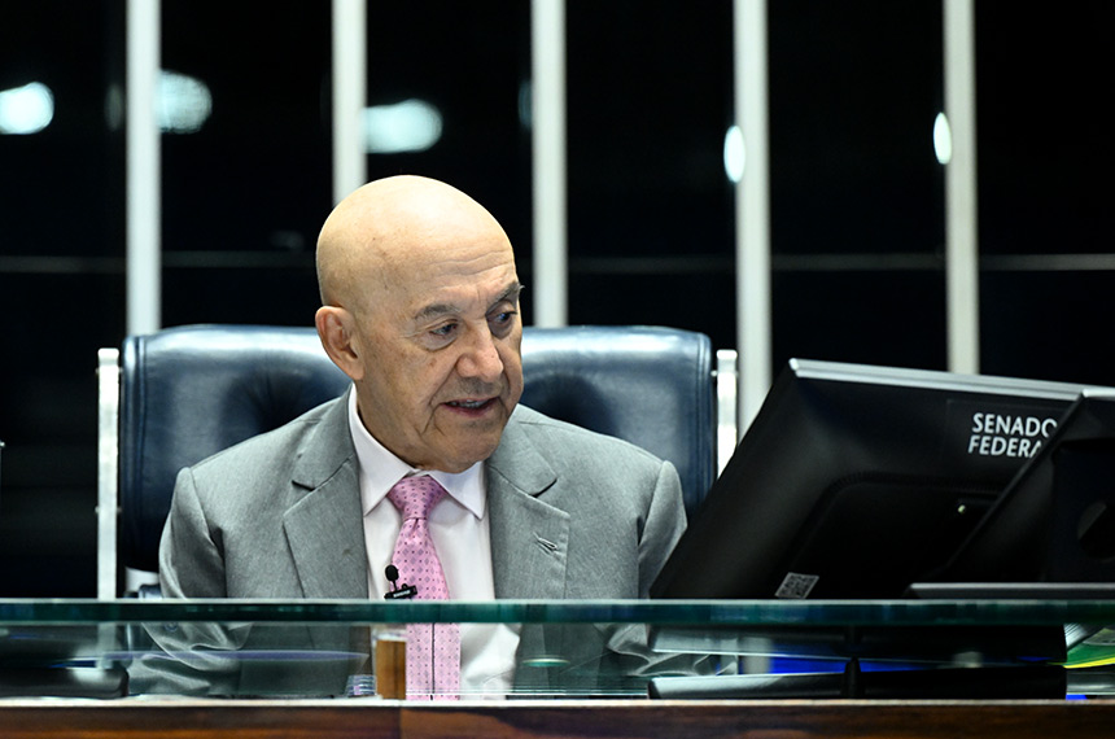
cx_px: 558
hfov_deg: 10.3
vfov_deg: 6.8
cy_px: 370
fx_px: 6183
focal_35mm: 200
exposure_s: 1/160
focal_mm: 200
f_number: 4
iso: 5000
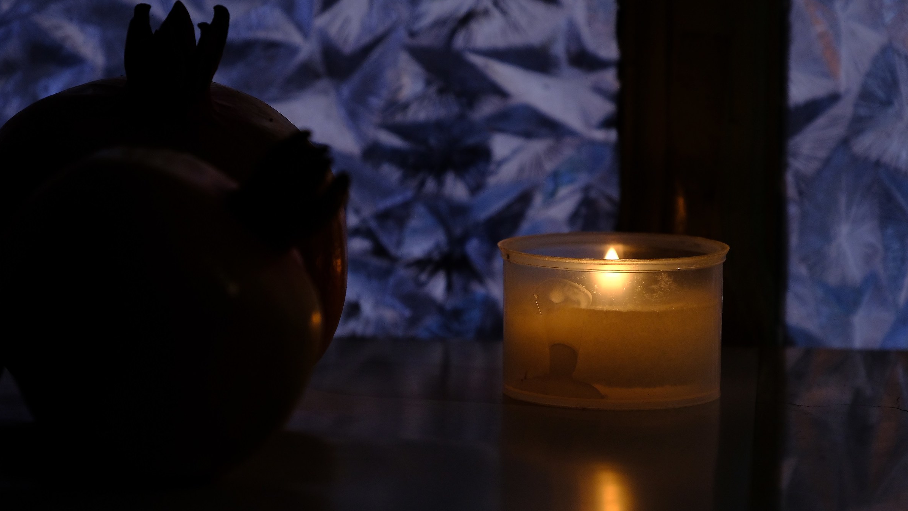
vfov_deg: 7.8
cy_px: 265
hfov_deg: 13.8
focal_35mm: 156
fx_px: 3756
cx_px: 455
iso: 1000
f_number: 5.6
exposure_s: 1/150
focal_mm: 98.6
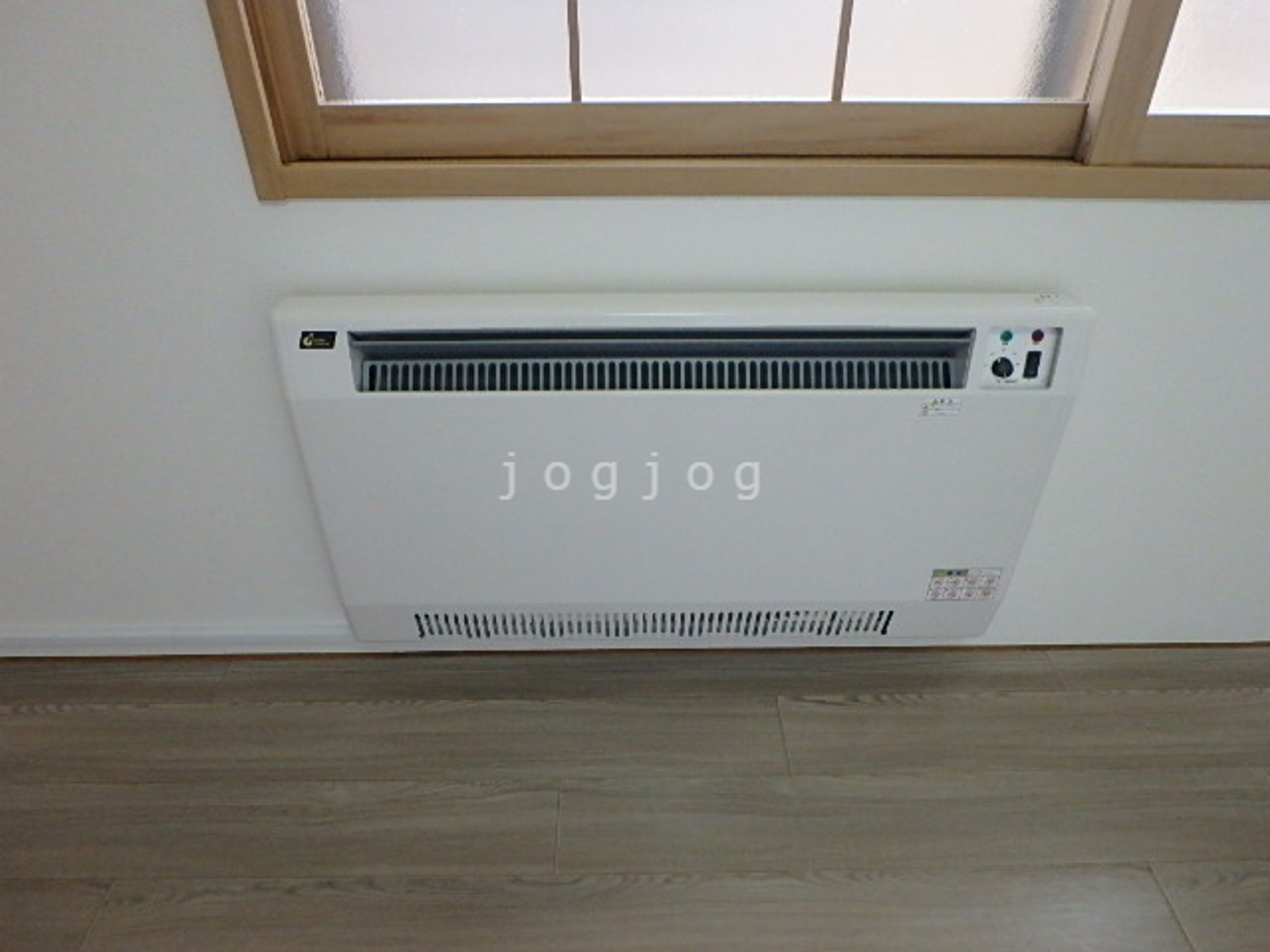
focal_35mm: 23
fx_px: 844
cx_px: 635
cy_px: 476
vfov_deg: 58.9
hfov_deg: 73.9
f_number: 3.8
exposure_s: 1/250
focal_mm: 4
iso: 800
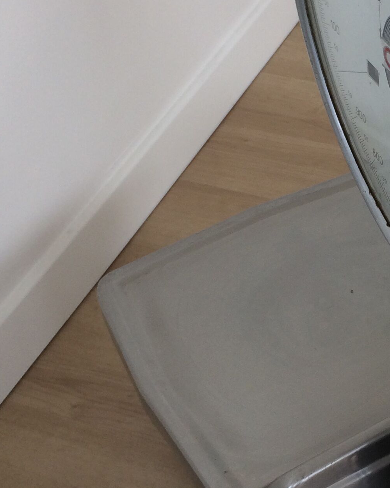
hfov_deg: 19.8
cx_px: 424
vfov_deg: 25.7
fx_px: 1068
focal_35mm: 74
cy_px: 248
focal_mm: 4.15
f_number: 2.2
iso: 50
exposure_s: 1/100
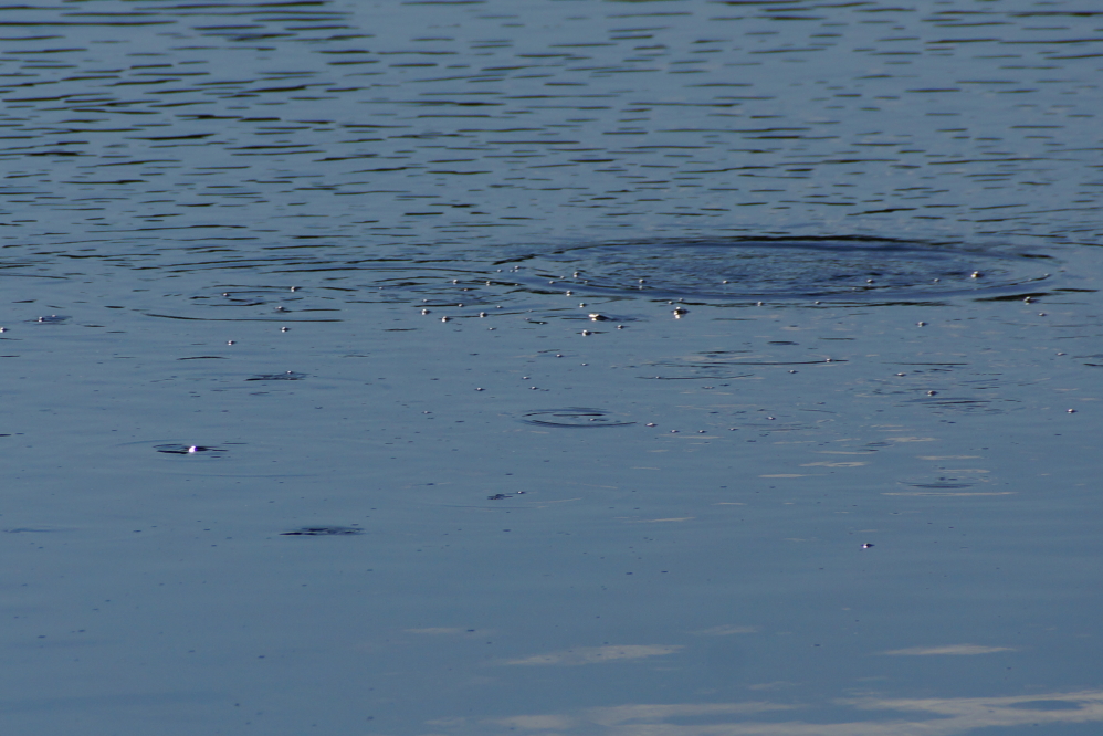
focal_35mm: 375
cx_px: 552
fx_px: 11492
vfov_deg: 3.7
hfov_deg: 5.5
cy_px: 368
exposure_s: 1/400
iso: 100
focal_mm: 250
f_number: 7.1
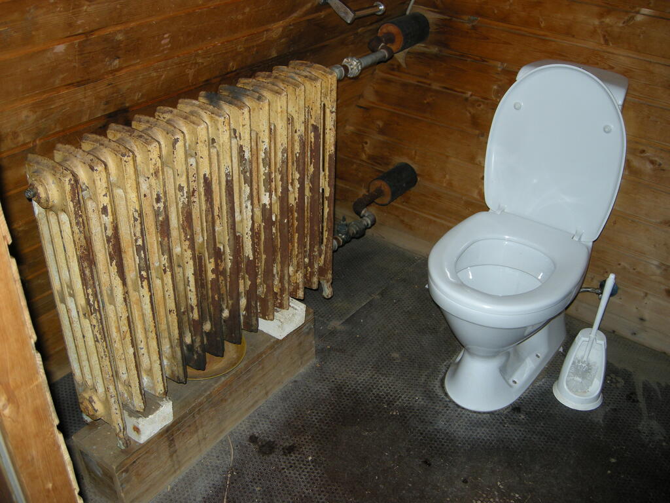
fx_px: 677
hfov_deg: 52.6
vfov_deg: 40.7
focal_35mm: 35
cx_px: 335
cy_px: 252
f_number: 2.7
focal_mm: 7.5
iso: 100
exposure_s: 1/60
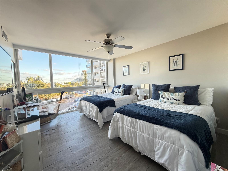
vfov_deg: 85.7
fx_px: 92
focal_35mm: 14
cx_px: 114
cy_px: 86
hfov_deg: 102.1
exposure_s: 1/121
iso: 250
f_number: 2.2
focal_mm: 2.22
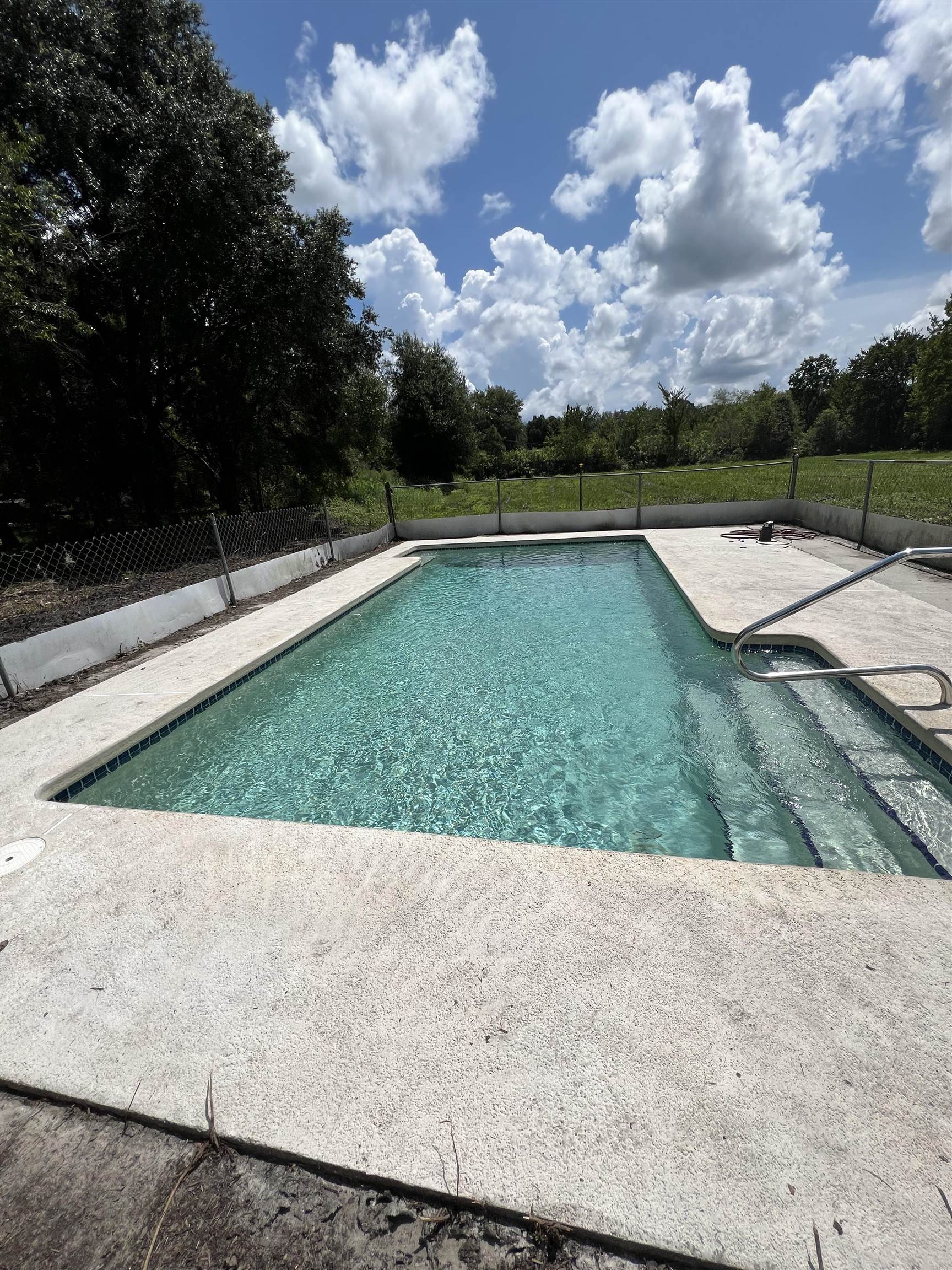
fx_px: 477
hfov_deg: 89.9
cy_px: 635
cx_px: 476
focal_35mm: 13
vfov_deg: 106.2
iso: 40
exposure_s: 1/3922
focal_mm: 1.57
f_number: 1.8
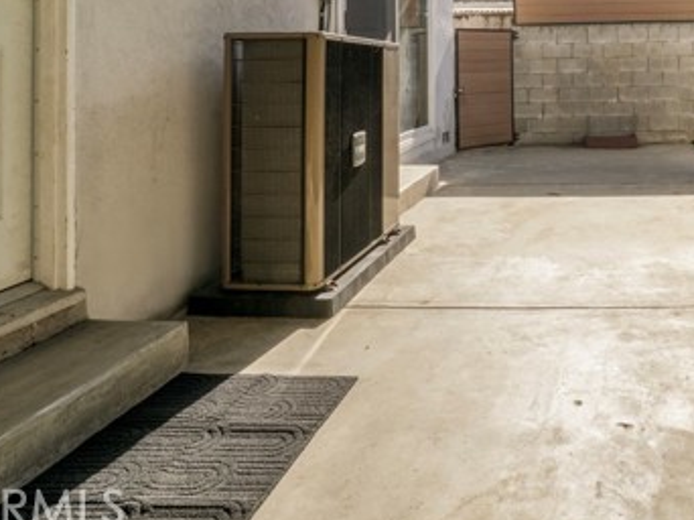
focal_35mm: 27
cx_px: 556
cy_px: 103
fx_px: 541
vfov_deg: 48.4
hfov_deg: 60.1
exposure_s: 1/40
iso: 400
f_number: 18
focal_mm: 10
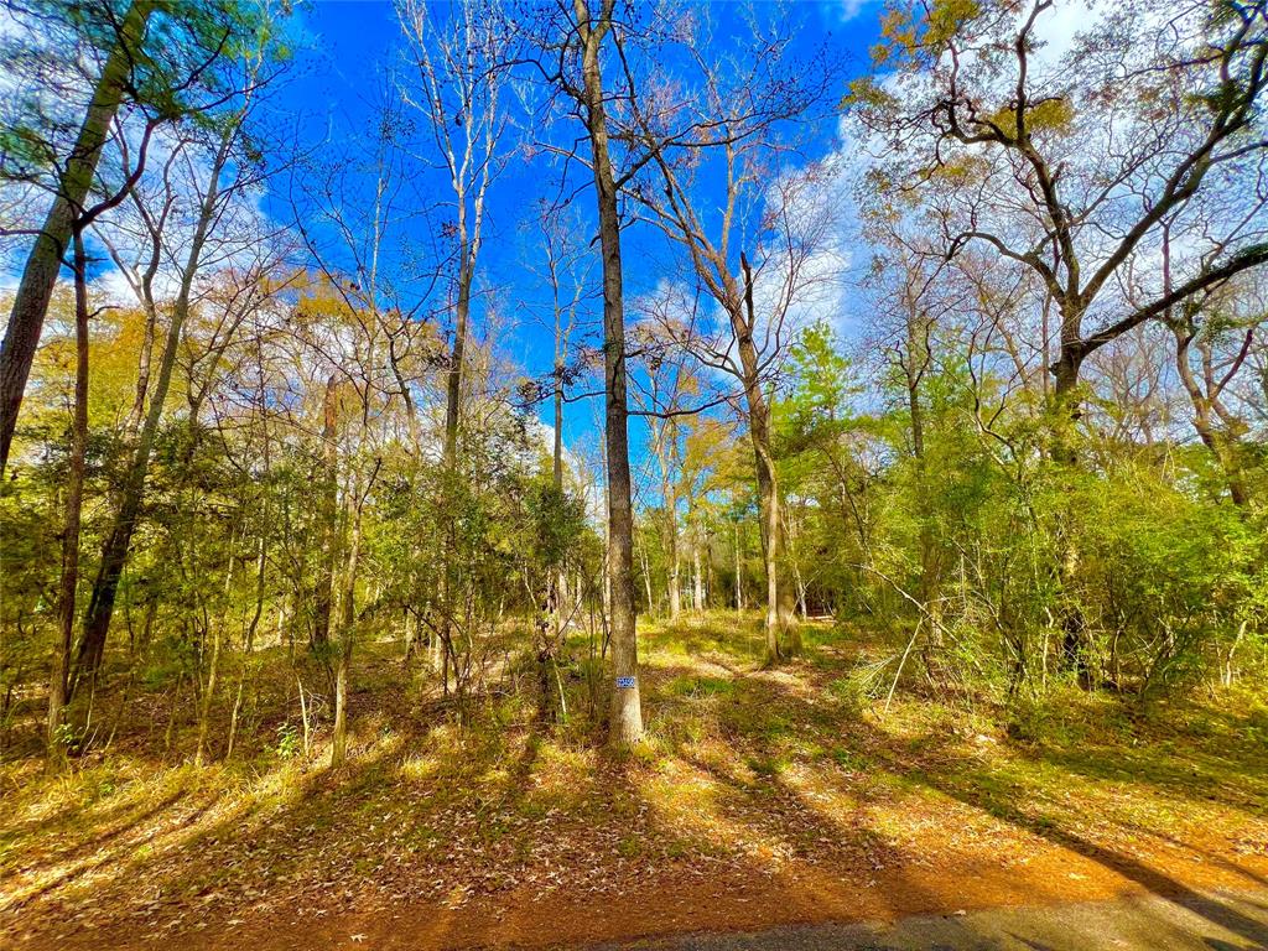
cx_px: 634
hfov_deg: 106.2
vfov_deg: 89.9
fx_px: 476
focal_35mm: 13
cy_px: 476
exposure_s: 1/758
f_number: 1.8
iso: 32
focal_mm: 1.57
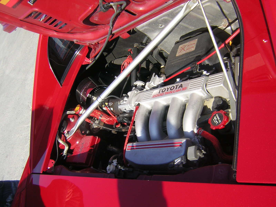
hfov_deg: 51.4
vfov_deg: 39.7
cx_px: 138
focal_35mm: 36
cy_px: 104
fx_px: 287
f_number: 5.2
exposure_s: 1/223
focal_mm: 4.7
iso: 100
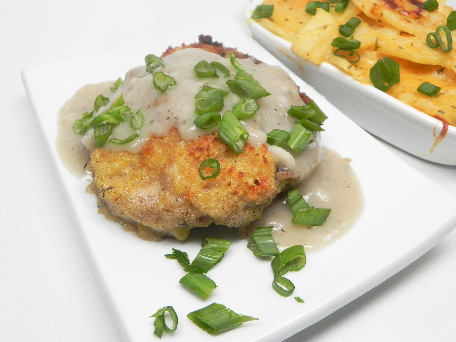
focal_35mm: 33
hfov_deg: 55.4
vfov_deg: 42.9
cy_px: 171
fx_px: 435
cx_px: 228
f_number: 2.8
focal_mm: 5.9
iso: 160
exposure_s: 1/41
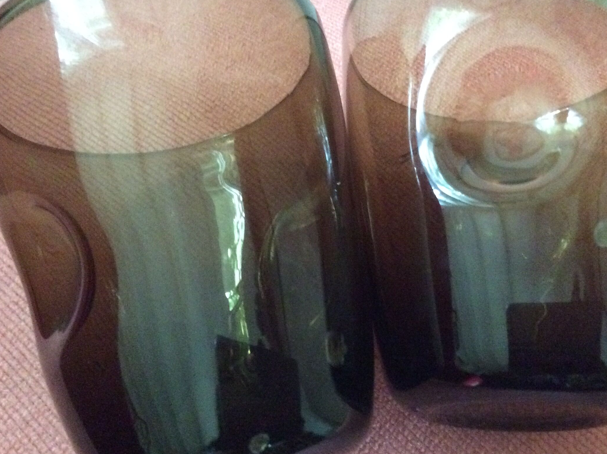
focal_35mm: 40
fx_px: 700
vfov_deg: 35.7
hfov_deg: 46.7
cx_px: 344
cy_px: 272
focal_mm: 3.3
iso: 640
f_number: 2.4
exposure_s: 1/17
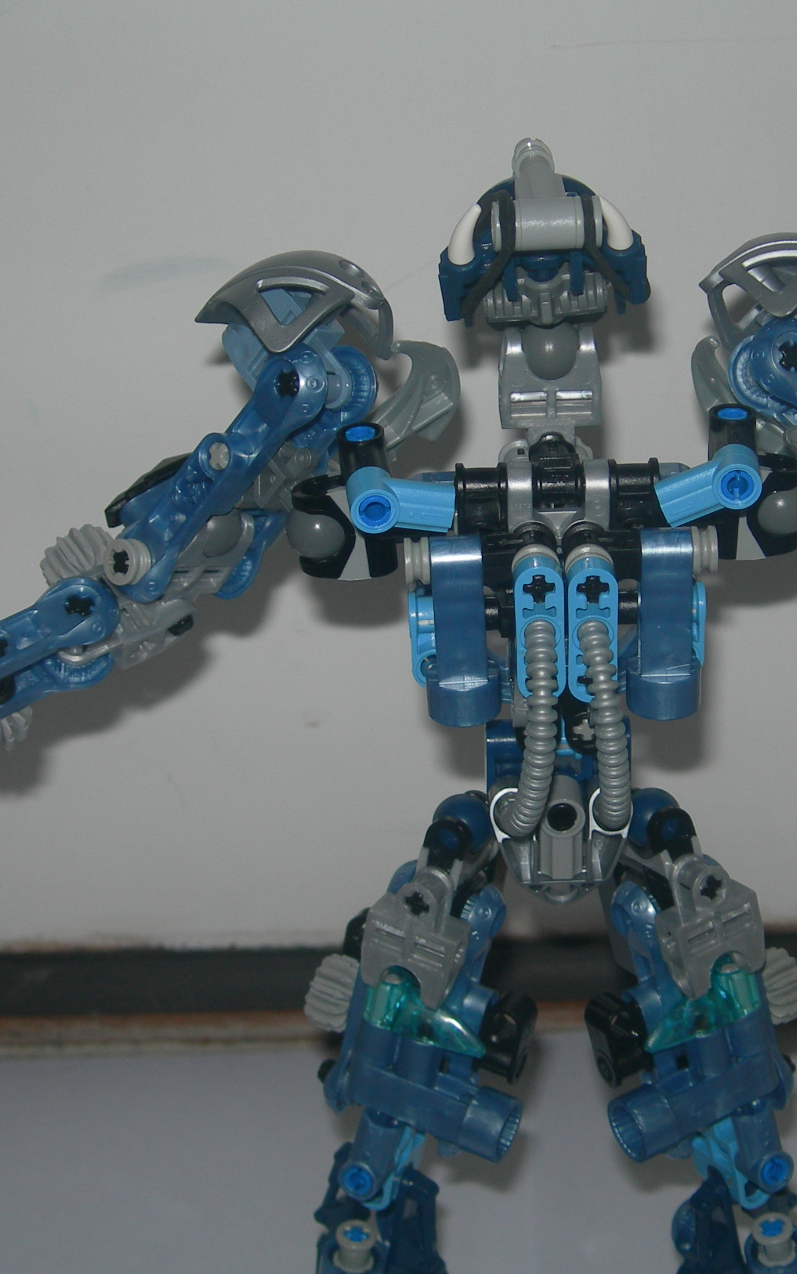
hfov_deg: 17.8
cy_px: 633
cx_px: 517
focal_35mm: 73
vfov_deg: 28.2
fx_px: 2536
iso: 50
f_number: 3.2
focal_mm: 10.6
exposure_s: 1/60.1
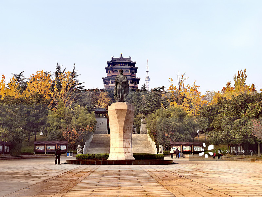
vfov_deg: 27.0
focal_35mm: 54
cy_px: 98
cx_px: 131
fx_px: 409
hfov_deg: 35.5
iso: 160
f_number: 2
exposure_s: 1/2793
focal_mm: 6.98
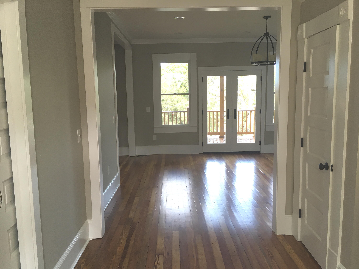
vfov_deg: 48.2
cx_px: 180
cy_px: 134
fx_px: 301
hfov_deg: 61.7
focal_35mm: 29
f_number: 2.2
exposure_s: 1/30
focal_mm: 4.15
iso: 25
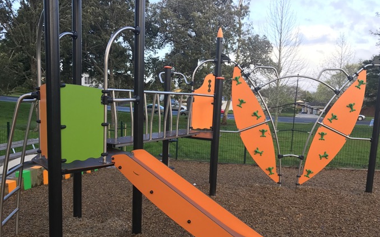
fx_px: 311
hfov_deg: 62.9
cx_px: 190
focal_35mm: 30
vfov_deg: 41.6
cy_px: 139
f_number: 1.8
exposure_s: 1/122
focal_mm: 3.99
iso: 20
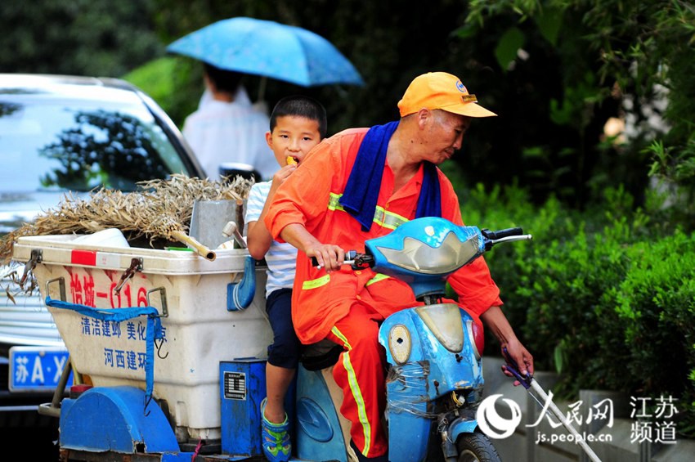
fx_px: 5786
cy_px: 231
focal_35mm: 300
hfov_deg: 6.9
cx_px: 348
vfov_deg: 4.6
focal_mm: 200
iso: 400
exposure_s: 1/320
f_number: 3.2
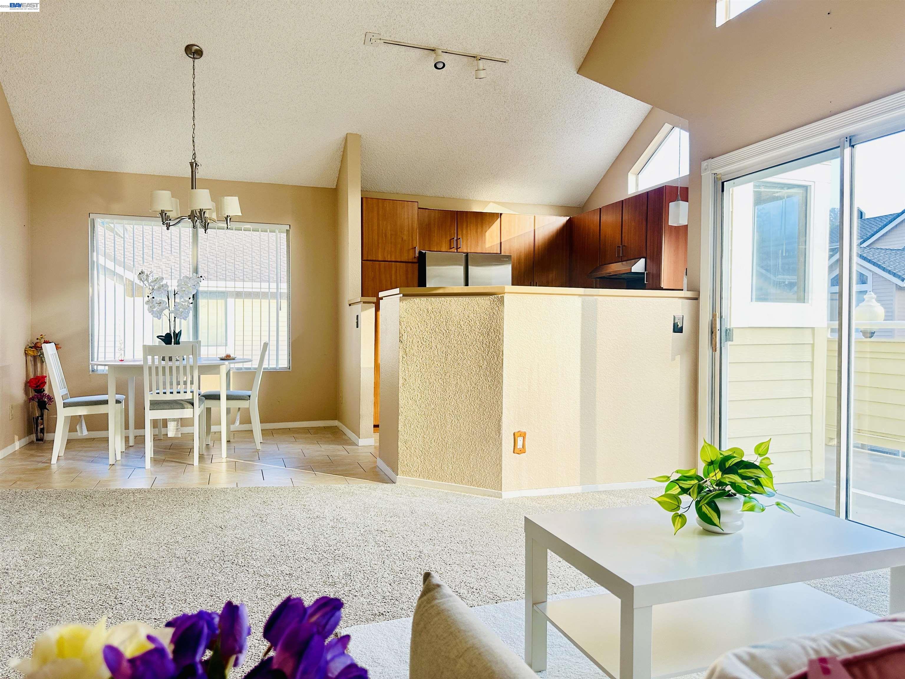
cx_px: 452
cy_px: 340
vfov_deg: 56.8
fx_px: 627
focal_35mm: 24
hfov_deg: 71.6
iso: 125
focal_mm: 6.86
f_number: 1.78
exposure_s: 1/121
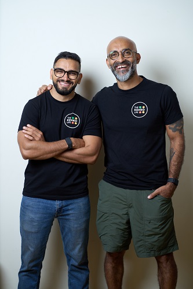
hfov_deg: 16.1
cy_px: 144
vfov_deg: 23.9
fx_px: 684
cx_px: 96
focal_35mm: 85
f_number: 3.2
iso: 125
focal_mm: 85
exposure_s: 1/200
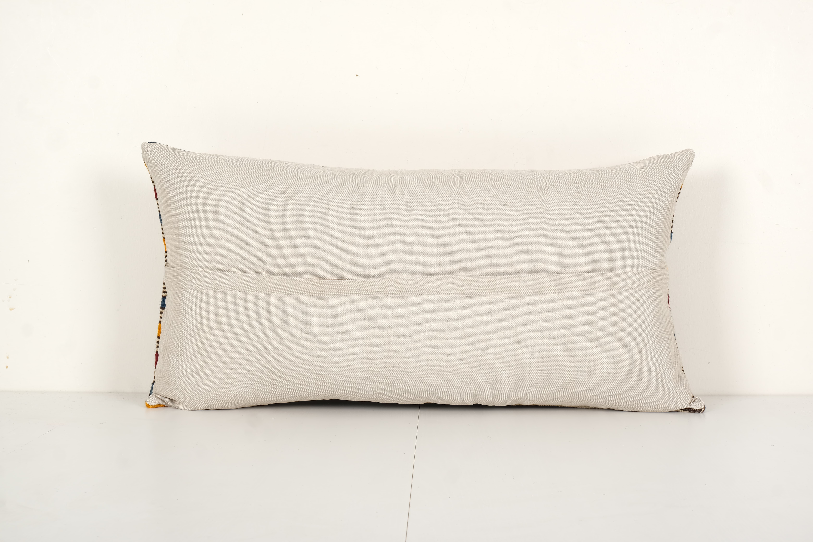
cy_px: 271
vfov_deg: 29.9
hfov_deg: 43.6
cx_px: 406
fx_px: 1016
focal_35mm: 45
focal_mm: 30.2
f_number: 11
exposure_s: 1/160
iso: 80
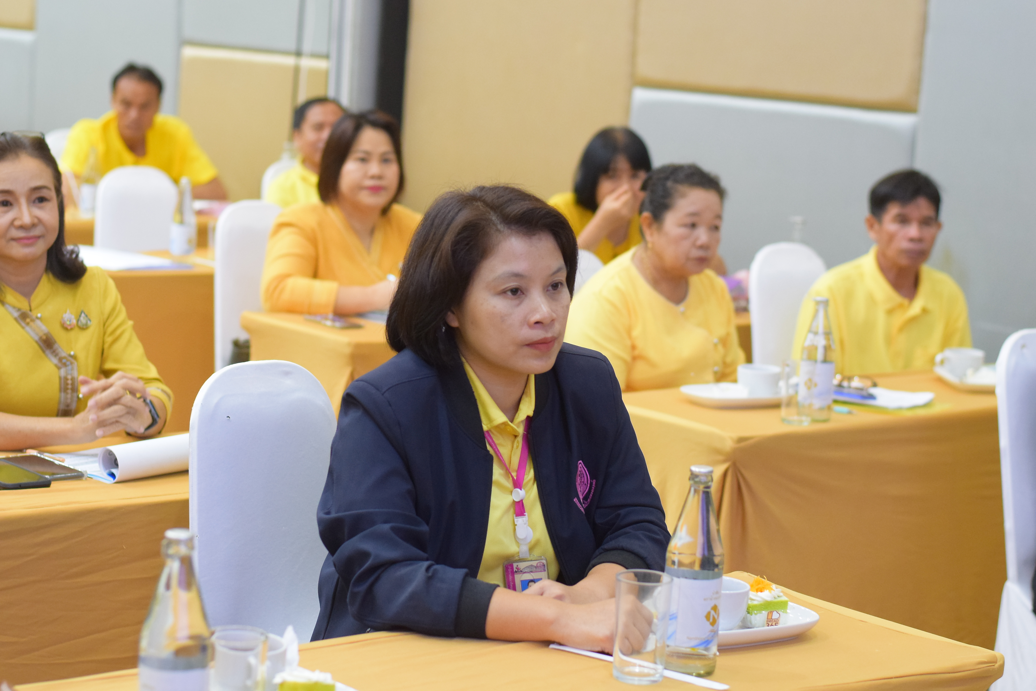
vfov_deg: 18.2
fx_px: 2159
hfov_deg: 27.0
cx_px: 518
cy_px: 346
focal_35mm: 75
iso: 2000
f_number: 3.2
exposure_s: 1/50
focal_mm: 50
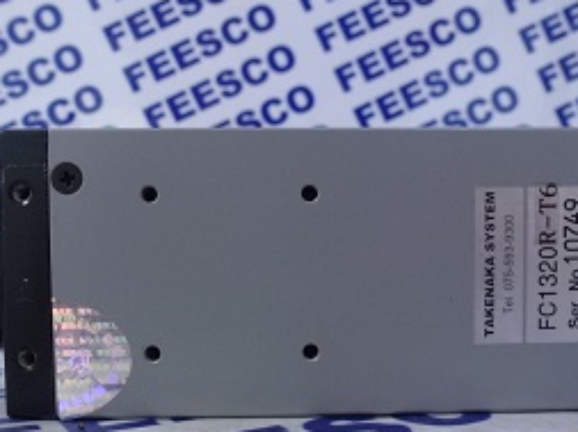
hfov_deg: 49.0
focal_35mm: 38
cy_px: 290
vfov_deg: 37.2
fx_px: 634
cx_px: 315
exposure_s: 1/8
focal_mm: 4.3
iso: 200
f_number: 3.3
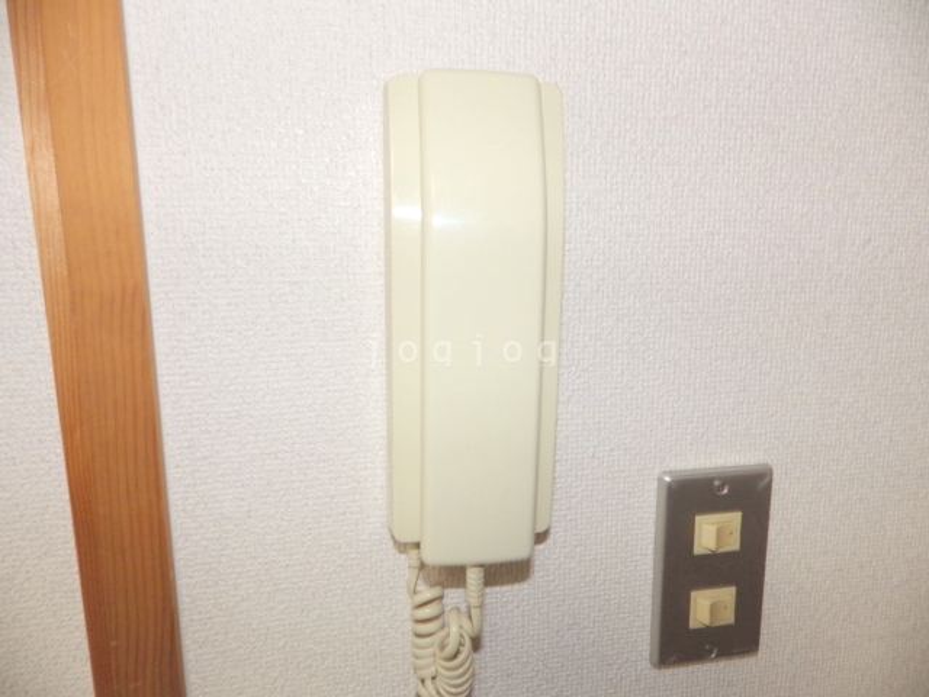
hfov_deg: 76.4
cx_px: 464
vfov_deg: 61.1
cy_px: 348
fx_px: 590
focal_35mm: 22
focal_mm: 4
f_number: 3.1
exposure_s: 1/45
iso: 100
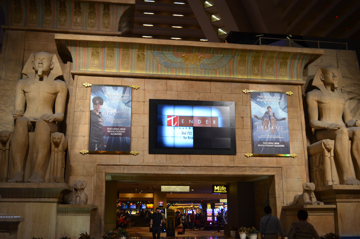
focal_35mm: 42
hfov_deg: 46.5
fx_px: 419
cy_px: 120
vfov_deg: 31.8
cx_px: 180
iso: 900
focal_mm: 28
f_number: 4.5
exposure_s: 1/30
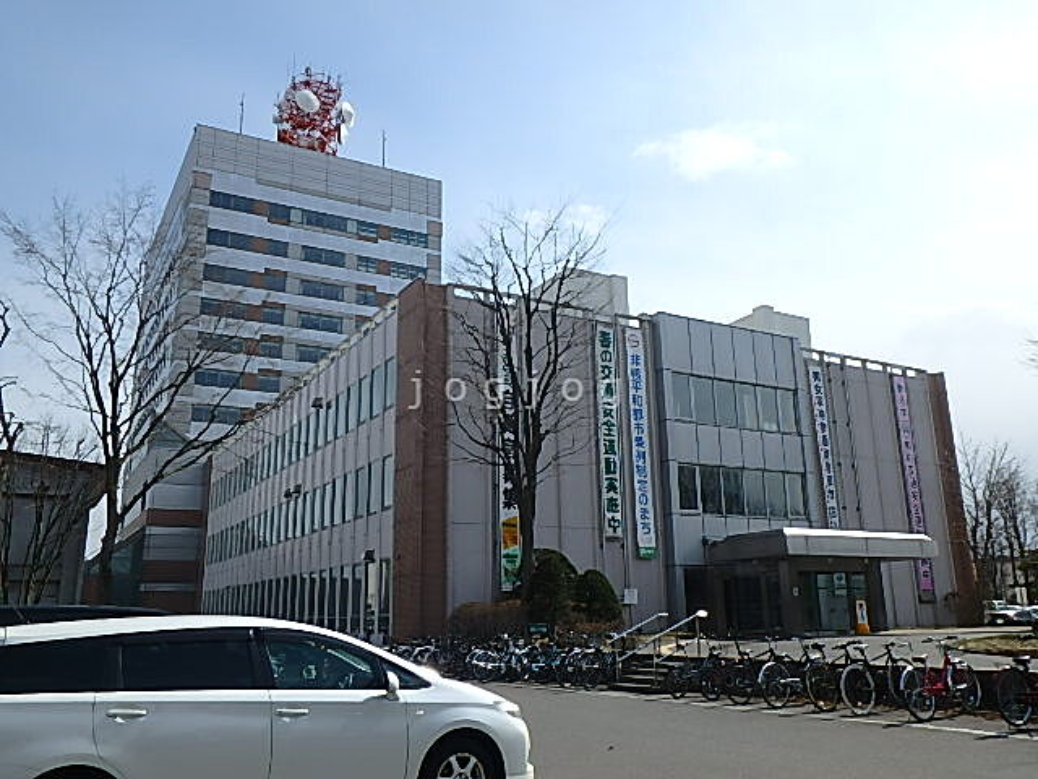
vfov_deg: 48.2
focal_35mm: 29
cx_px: 519
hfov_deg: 61.7
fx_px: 870
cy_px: 390
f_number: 7.6
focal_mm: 5.2
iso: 125
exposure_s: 1/400
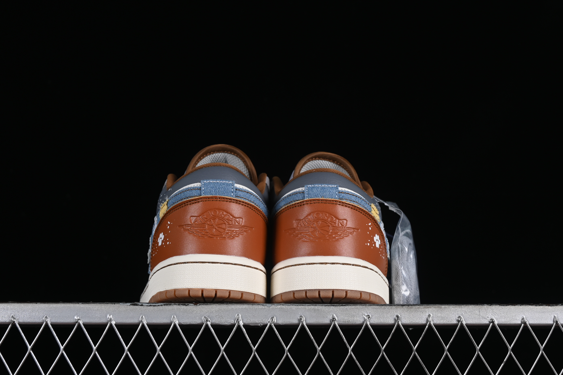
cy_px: 188
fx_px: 1173
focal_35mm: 75
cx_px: 282
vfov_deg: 18.2
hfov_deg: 27.0
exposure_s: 1/80
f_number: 8
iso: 160
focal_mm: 50
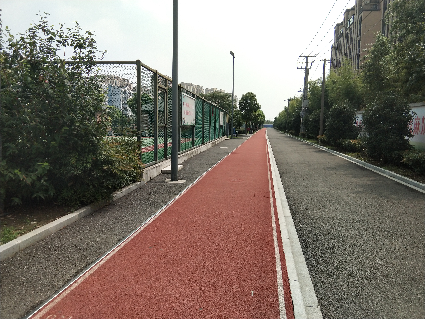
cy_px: 160
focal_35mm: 31
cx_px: 212
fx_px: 381
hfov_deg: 58.4
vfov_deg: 45.4
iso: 50
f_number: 2.2
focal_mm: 3.69
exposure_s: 1/974
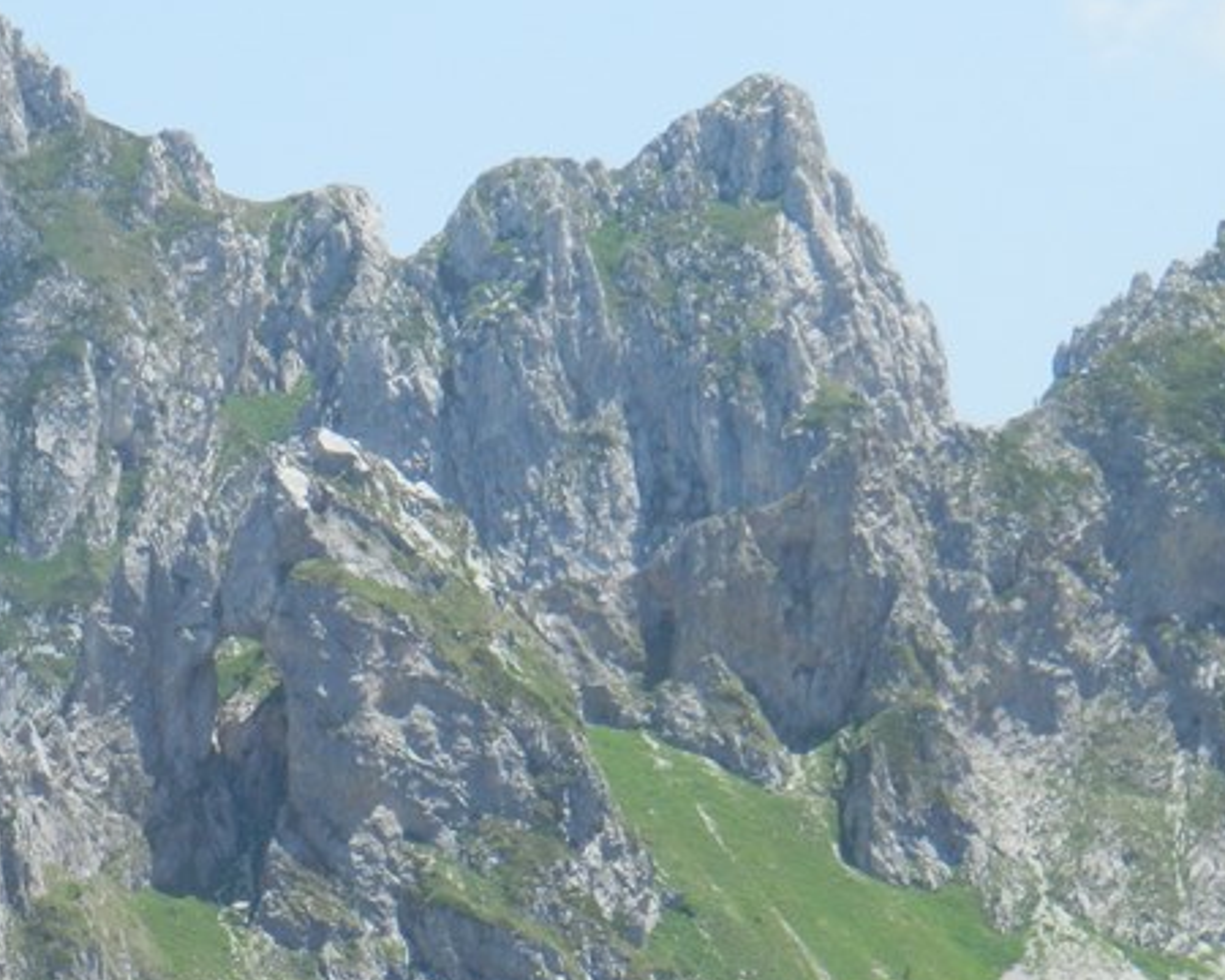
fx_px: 15372
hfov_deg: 4.6
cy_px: 754
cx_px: 44
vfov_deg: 3.7
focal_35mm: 424
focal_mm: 34
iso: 160
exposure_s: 1/800
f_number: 5.5
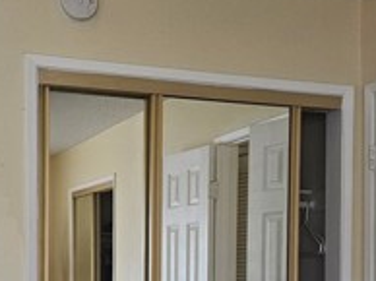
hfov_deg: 25.7
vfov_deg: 18.7
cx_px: 159
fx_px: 824
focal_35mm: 76
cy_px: 297
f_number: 1.8
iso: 250
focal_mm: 5.4
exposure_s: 1/120
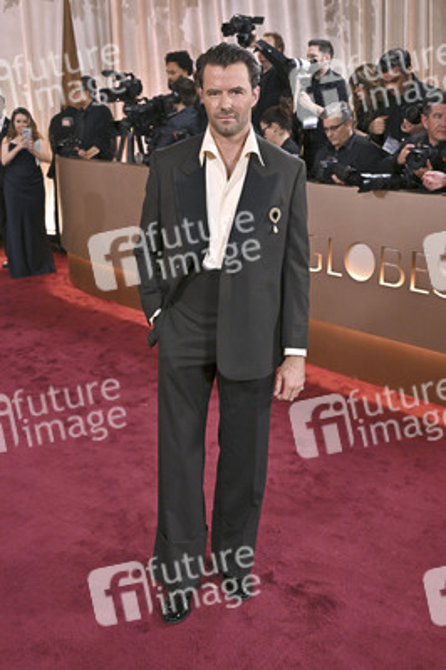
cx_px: 223
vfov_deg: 47.4
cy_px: 335
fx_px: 763
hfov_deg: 32.6
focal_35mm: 41
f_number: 5.6
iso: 2500
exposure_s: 1/320
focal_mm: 41
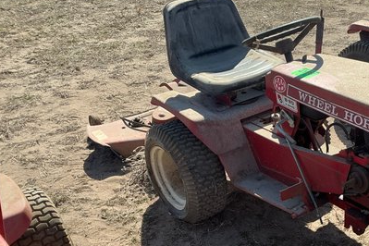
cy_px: 206
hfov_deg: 41.2
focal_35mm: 46
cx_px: 287
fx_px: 471
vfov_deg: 28.5
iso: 25
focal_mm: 3
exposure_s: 1/869
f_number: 1.8
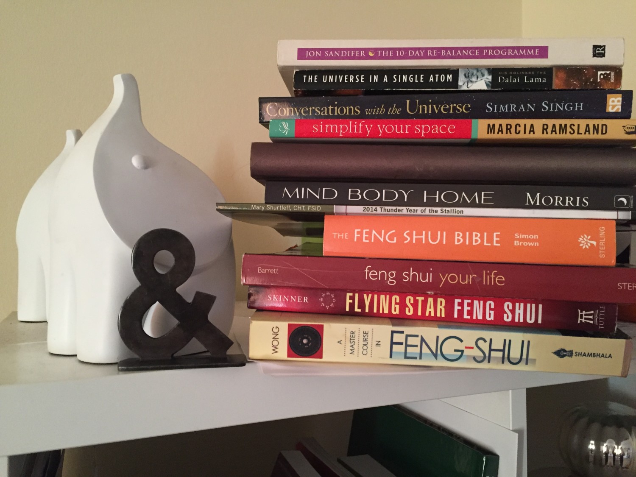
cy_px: 238
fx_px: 533
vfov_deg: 48.2
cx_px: 318
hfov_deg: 61.7
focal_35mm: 29
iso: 250
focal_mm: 4.15
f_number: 2.2
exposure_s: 1/17
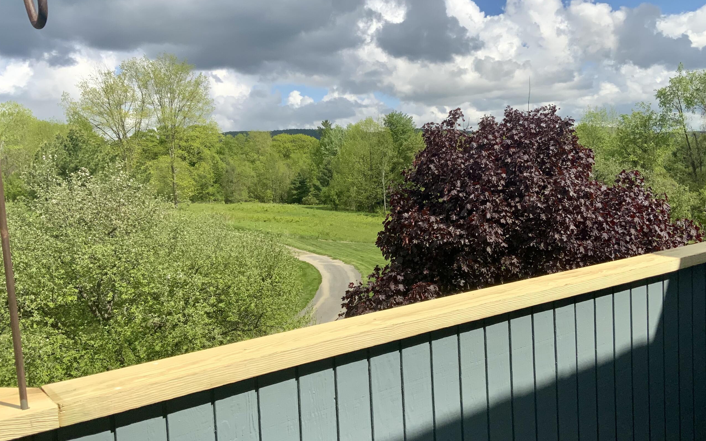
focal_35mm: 36
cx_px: 352
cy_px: 214
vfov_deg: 35.3
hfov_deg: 54.0
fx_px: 693
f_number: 1.8
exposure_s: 1/2320
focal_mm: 3
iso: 16
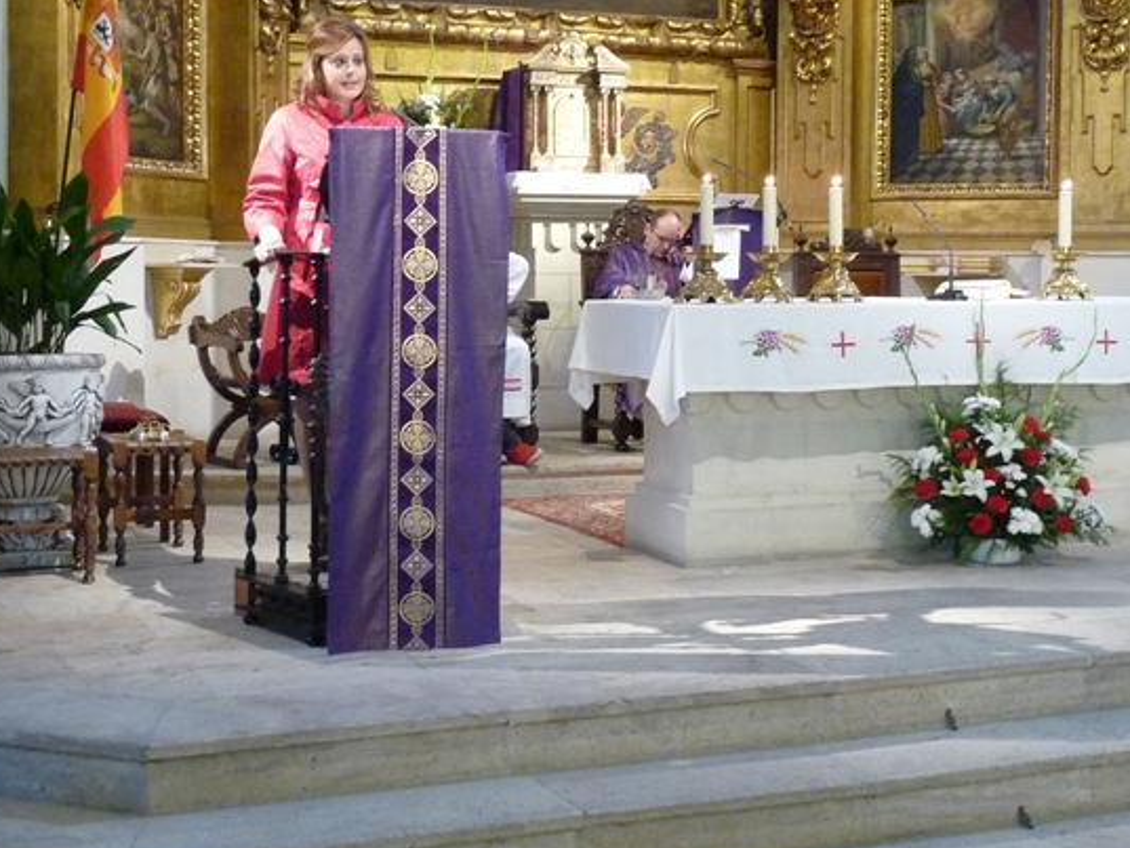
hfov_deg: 34.3
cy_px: 366
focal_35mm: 56
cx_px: 608
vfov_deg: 26.1
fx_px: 1828
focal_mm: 6
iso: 400
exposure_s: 1/8
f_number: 3
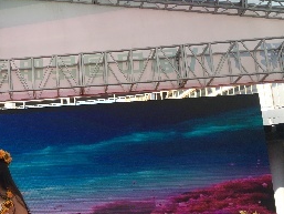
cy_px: 150
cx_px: -17
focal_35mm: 62
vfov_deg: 23.5
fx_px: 509
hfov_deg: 28.7
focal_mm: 4.15
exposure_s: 1/400
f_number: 2.2
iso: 25
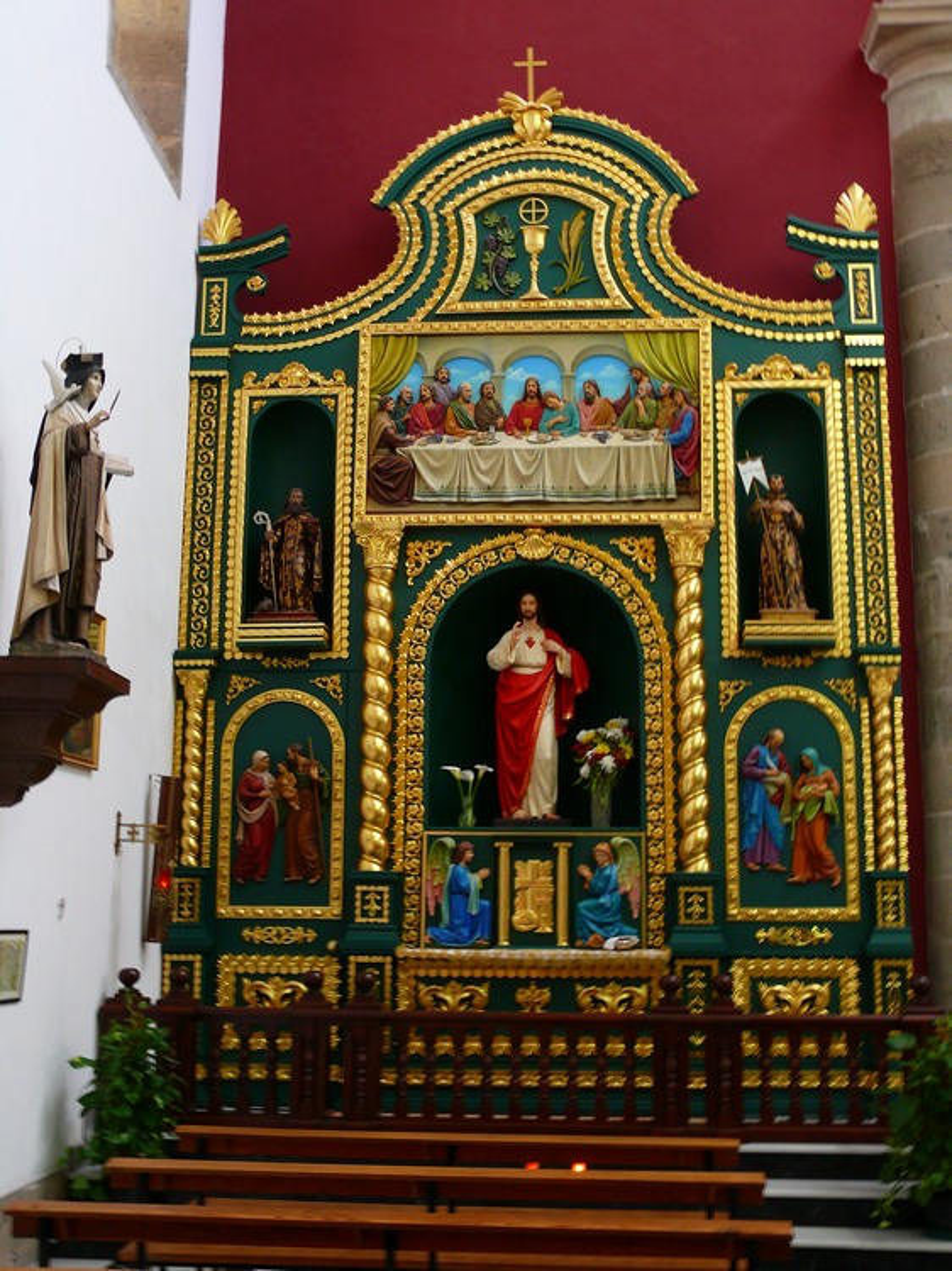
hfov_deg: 35.1
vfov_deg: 45.8
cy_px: 636
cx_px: 476
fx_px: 1504
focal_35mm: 41
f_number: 2.8
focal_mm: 8.7
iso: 200
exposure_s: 1/5
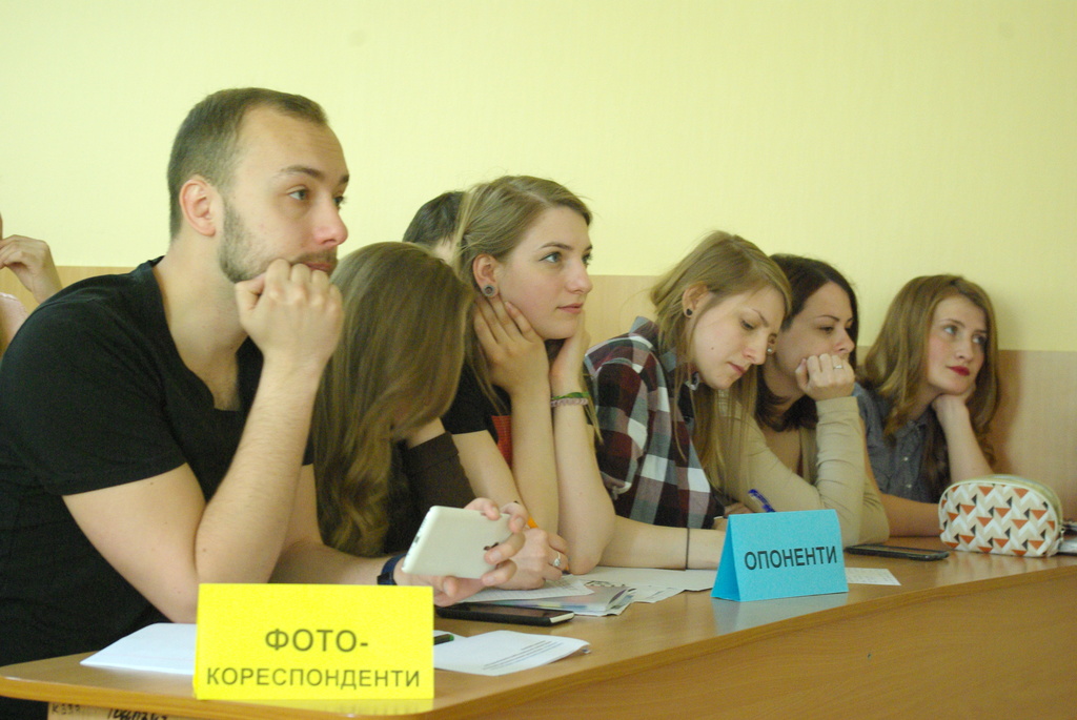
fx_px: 2021
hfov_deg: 29.8
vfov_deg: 20.2
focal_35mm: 68
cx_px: 538
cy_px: 360
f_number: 4.5
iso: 1600
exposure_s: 1/30
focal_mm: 45
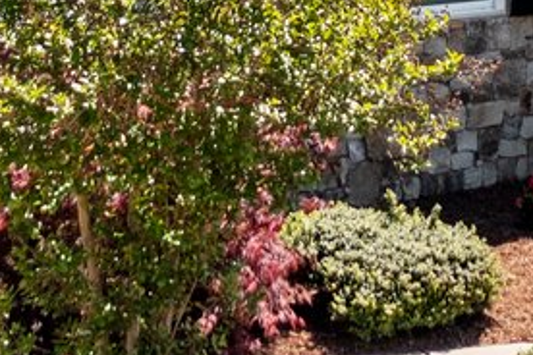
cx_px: 386
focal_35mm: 208
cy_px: -451
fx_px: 3079
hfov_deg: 9.9
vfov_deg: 6.3
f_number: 2.8
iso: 100
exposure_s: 1/1250
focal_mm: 10.26
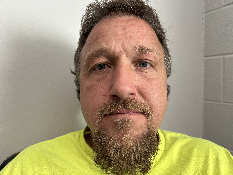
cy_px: 88
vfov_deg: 53.1
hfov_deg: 67.3
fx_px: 175
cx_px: 116
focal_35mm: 26
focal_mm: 5.7
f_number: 1.5
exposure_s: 1/60
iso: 160
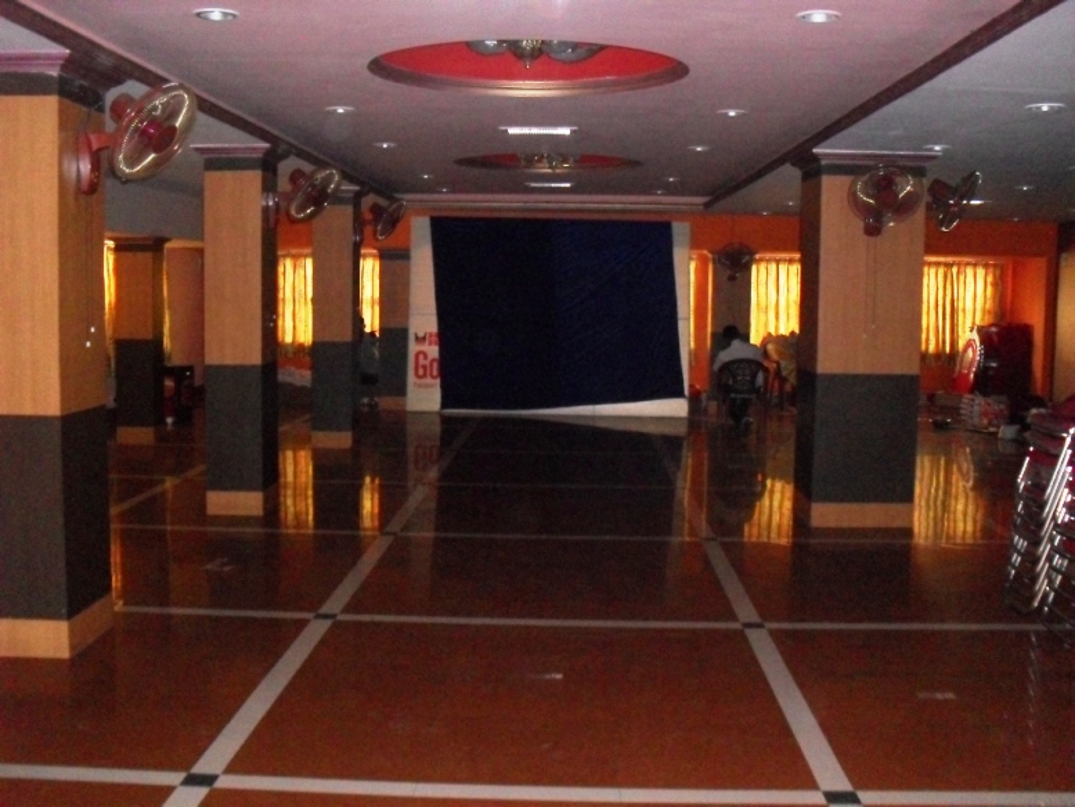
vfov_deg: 37.7
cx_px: 538
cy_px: 404
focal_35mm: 38
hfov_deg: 49.0
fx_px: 1180
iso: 320
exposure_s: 1/45
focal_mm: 6.3
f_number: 2.8
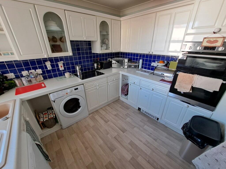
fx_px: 85
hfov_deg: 106.2
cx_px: 113
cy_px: 84
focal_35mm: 13
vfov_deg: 89.9
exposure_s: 1/50
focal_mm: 1.74
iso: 64
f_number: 2.2
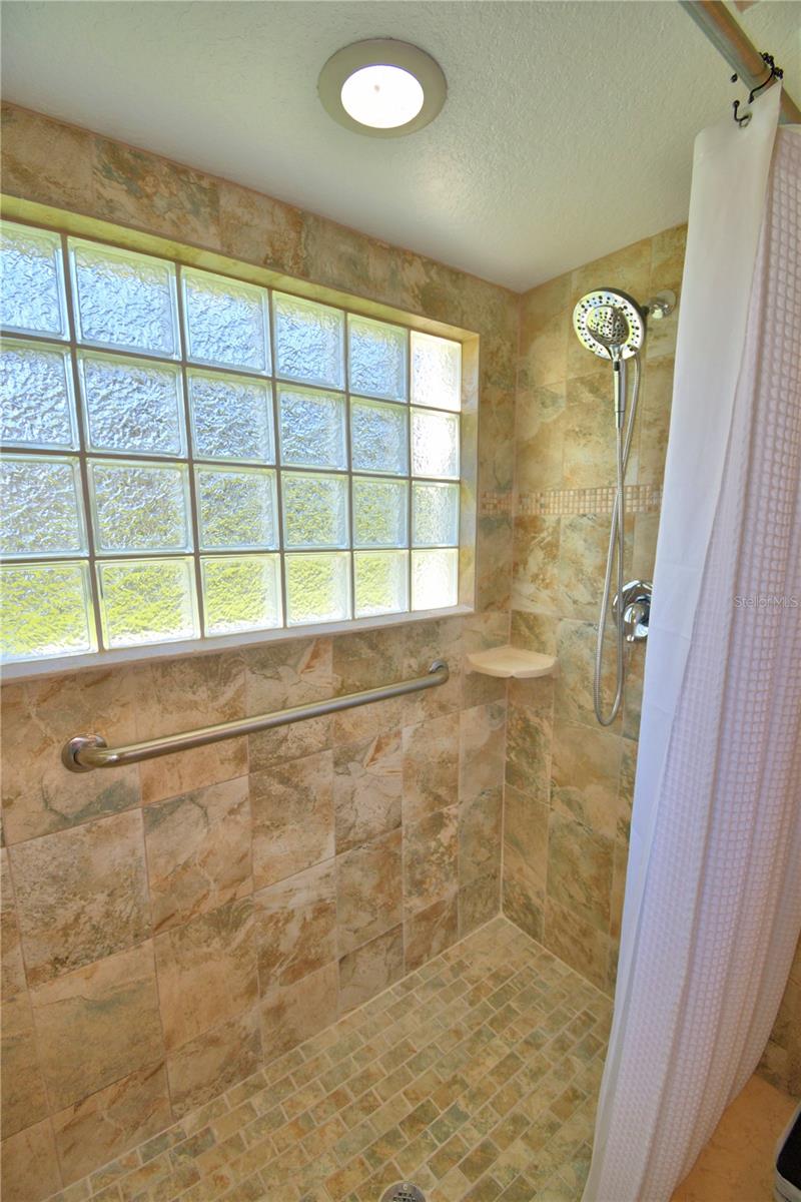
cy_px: 601
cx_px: 400
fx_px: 501
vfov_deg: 100.4
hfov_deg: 77.3
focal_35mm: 15
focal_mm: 10
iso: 100
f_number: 4.5
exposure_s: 1/125
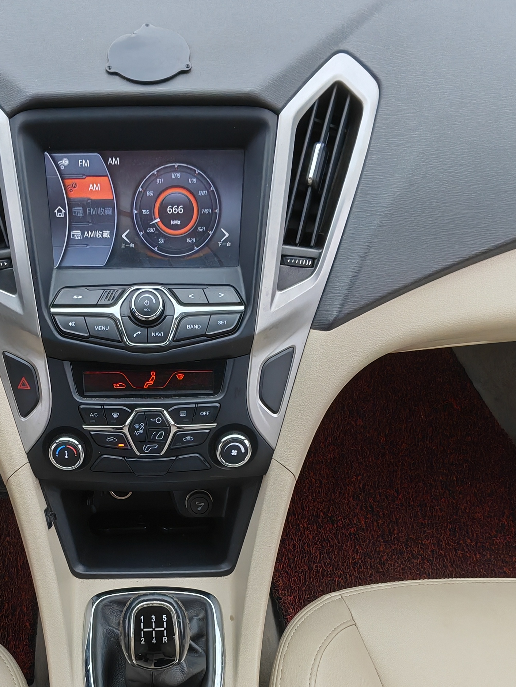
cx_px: 154
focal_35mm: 34
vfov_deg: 51.7
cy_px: 514
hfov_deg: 41.0
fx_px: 676
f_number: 2.2
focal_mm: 1.96
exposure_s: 1/100
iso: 64
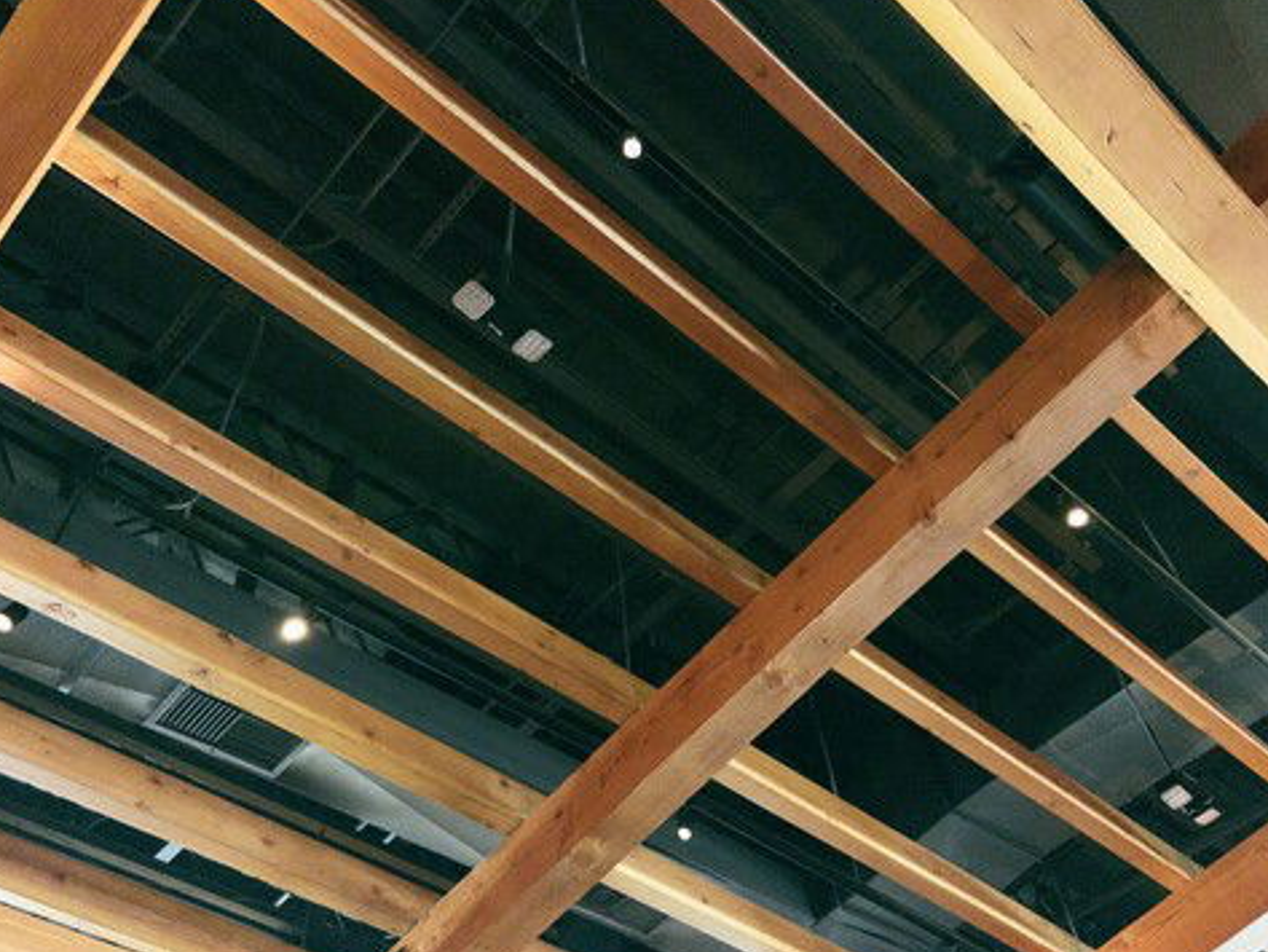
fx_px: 1209
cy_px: 456
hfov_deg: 55.3
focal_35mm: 33
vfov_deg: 43.0
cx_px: 659
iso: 800
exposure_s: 1/30
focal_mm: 5.96
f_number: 1.6
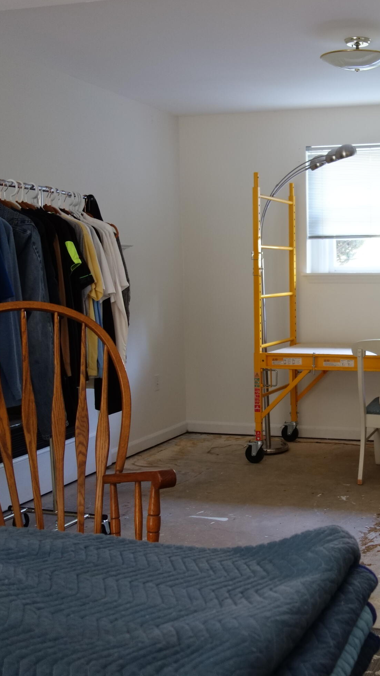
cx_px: 355
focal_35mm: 45
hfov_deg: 25.6
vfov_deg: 45.5
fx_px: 806
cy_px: 331
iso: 250
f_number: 1.8
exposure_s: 1/30
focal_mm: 10.4
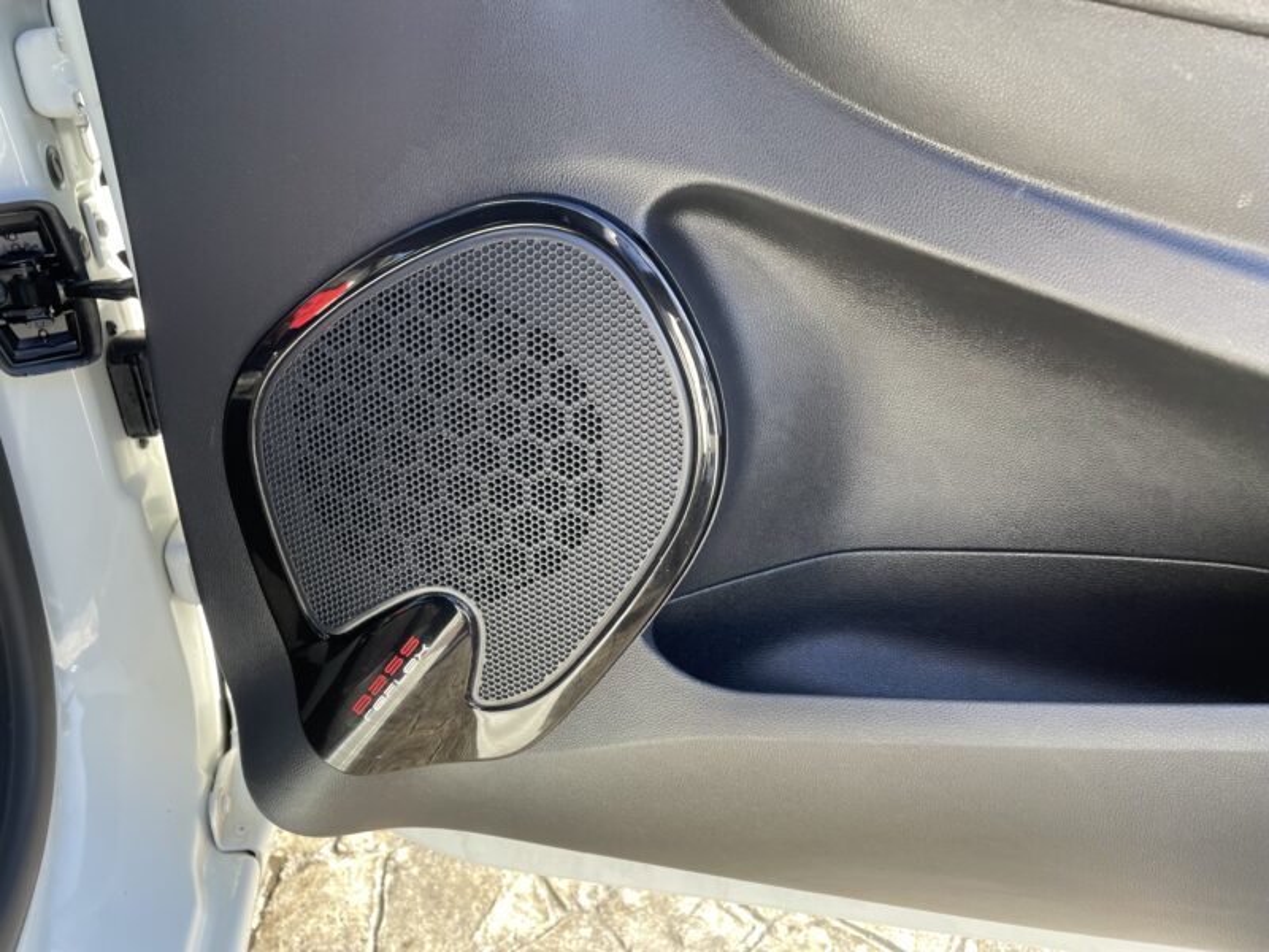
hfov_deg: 67.3
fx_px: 953
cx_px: 634
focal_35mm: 26
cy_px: 476
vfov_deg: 53.1
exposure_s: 1/121
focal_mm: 4.2
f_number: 1.6
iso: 40
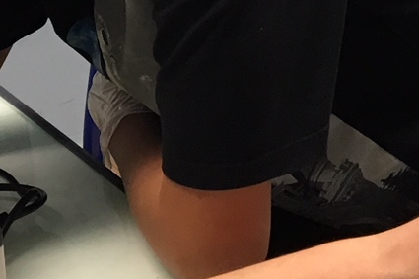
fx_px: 1664
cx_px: -47
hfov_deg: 14.0
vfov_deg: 9.4
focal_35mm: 143
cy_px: -119
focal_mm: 4.15
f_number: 2.2
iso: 100
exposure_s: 1/33
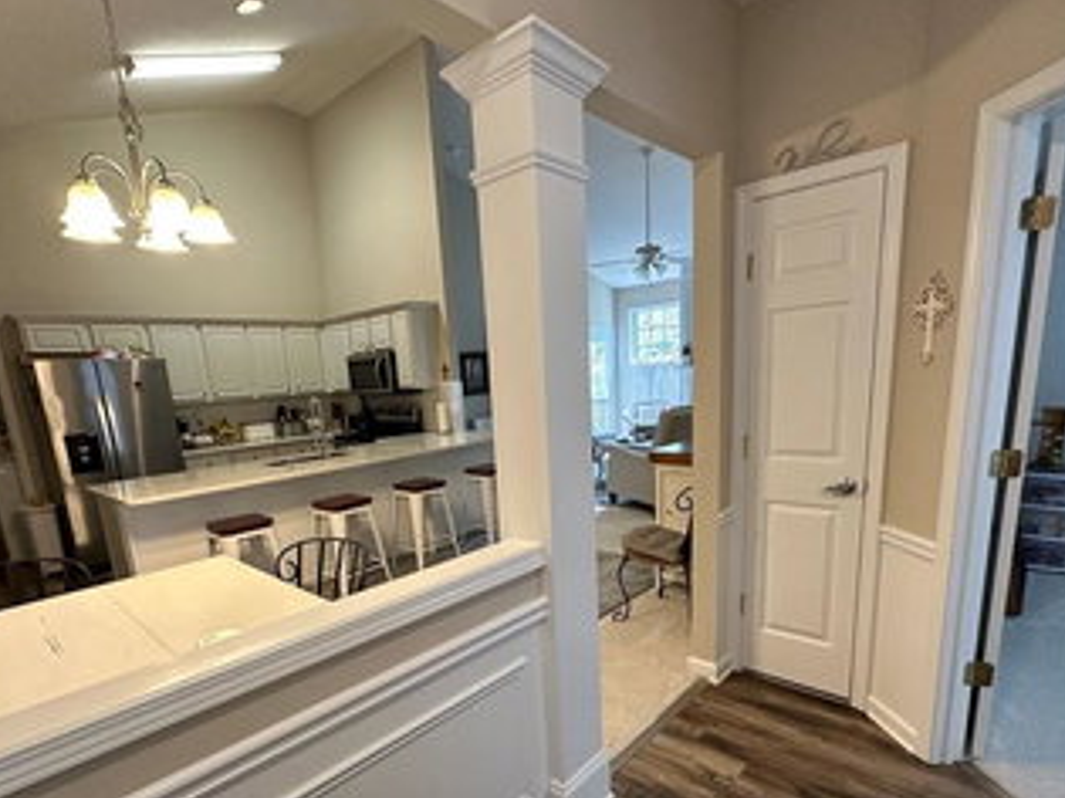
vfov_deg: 67.5
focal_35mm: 19
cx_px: 516
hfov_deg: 84.7
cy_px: 504
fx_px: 584
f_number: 2.2
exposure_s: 1/120
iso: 250
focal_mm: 2.22
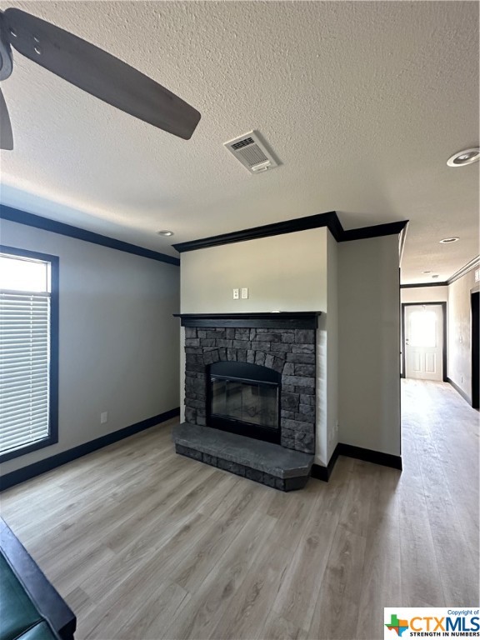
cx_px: 240
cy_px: 320
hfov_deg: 85.7
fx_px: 259
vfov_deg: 102.1
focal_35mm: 14
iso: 800
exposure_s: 1/60
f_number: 2.2
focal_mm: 2.22
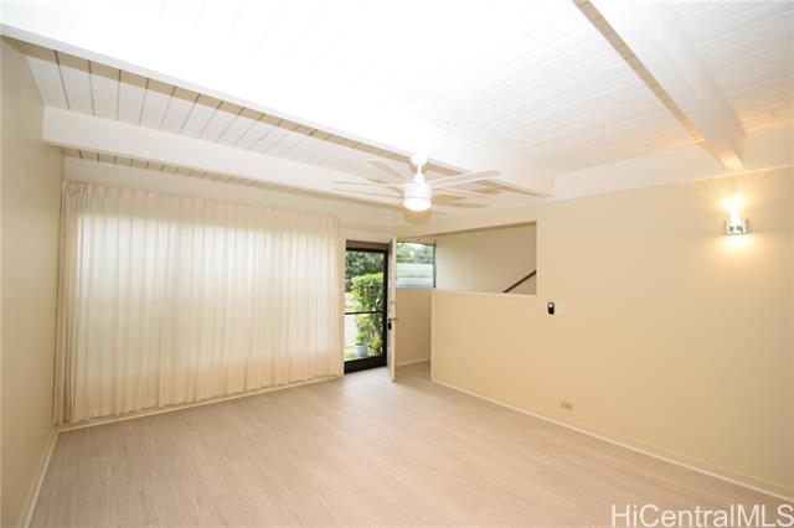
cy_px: 264
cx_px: 397
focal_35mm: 15
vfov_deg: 77.3
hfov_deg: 100.4
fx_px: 331
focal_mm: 10
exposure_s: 1/100
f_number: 5
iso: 800
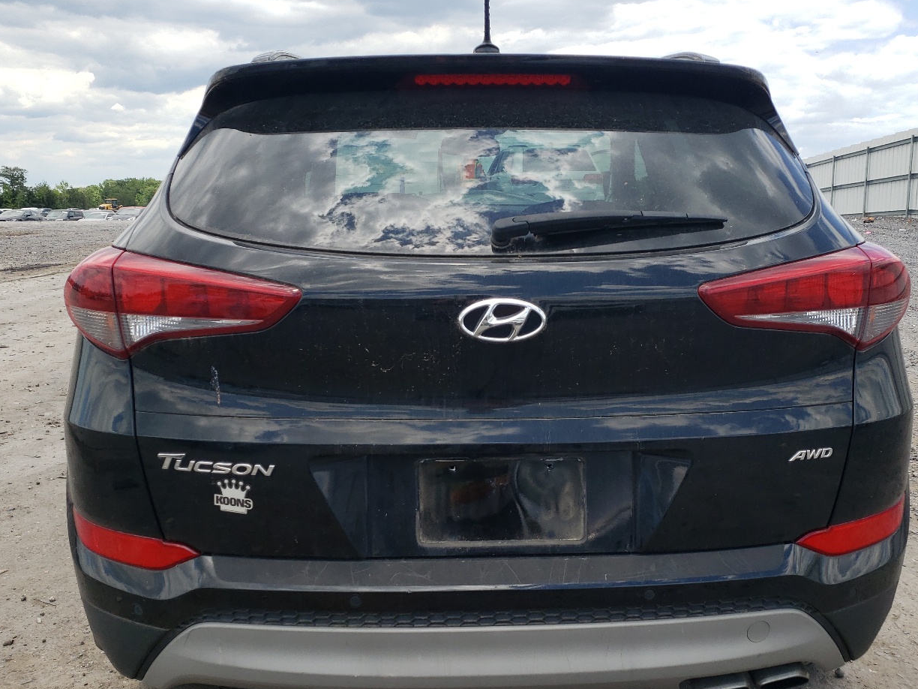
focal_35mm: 34
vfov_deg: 41.7
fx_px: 902
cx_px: 508
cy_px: 379
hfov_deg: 53.9
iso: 50
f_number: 1.5
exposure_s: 1/1667
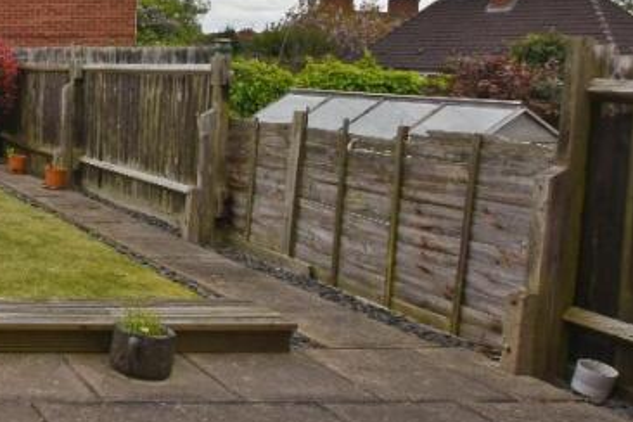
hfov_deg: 31.6
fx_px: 738
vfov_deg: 31.6
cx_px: -246
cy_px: 139
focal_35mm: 42
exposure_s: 1/200
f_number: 9
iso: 100
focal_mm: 10
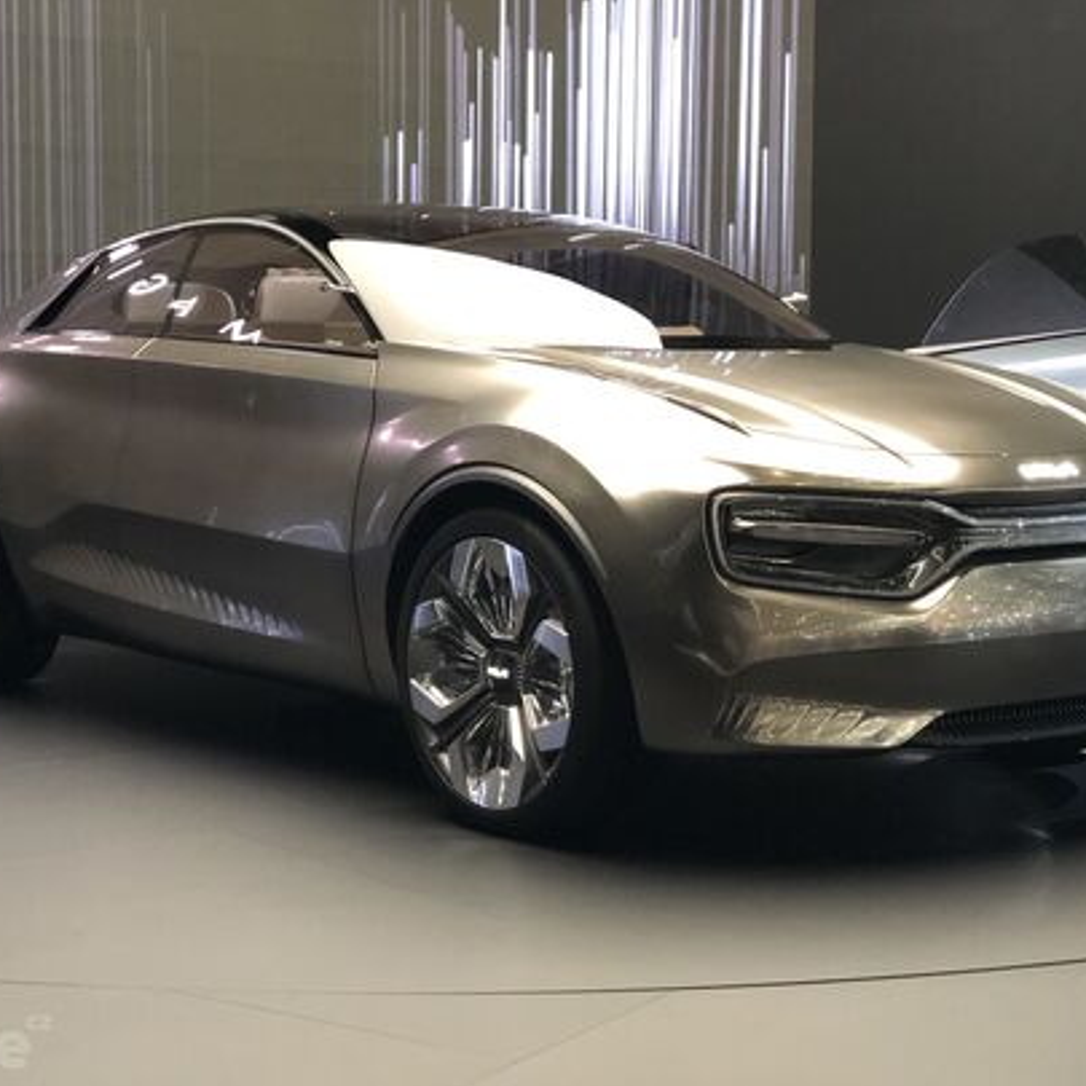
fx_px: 2414
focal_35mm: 68
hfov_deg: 25.4
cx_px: 563
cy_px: 542
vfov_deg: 25.4
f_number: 2.8
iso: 640
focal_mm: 6.6
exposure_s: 1/50
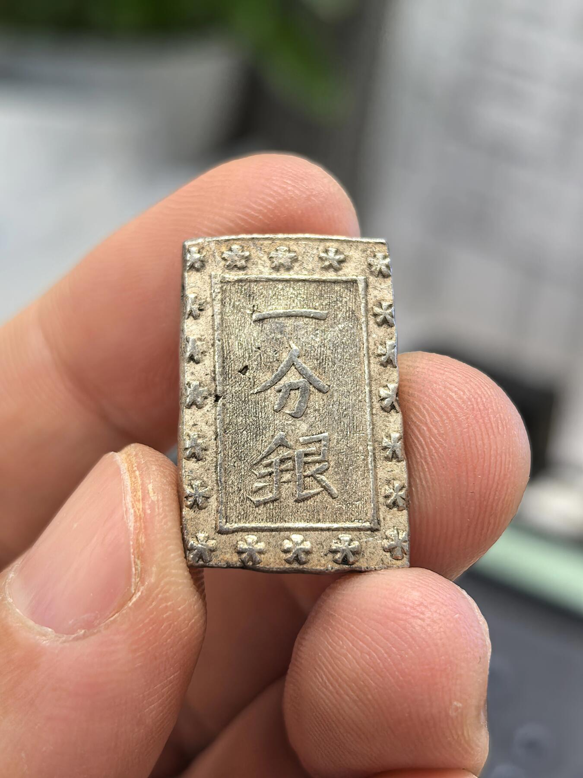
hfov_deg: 27.0
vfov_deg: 35.5
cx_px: 292
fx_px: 1213
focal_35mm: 54
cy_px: 389
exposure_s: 1/50
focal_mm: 6.98
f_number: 2
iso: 250
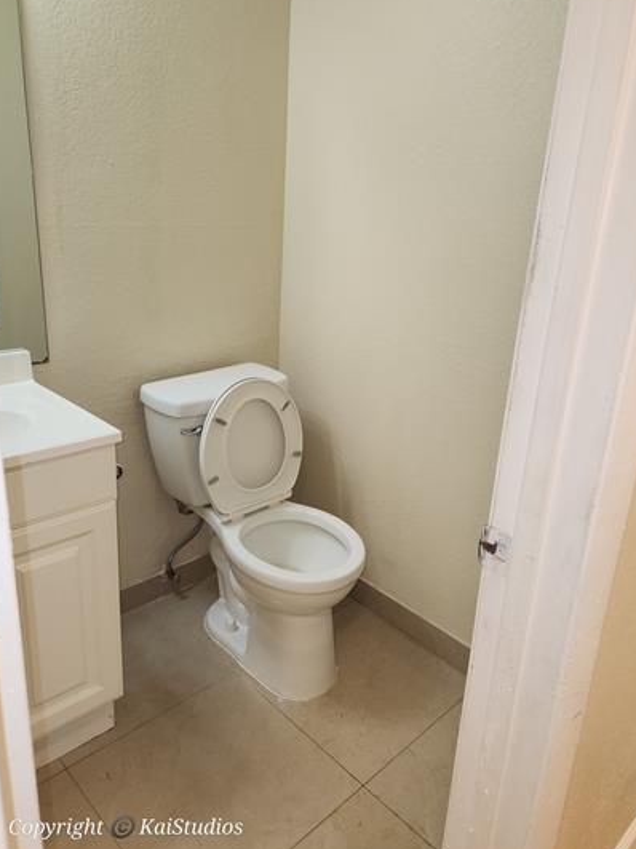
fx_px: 637
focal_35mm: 26
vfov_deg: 67.3
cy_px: 405
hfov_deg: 53.0
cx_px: 323
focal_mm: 5.4
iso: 64
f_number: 1.8
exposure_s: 1/60
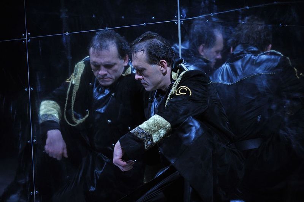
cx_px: 152
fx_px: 1561
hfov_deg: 11.1
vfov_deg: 7.4
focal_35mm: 185
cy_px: 101
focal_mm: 185
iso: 1600
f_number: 2.8
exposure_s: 1/400
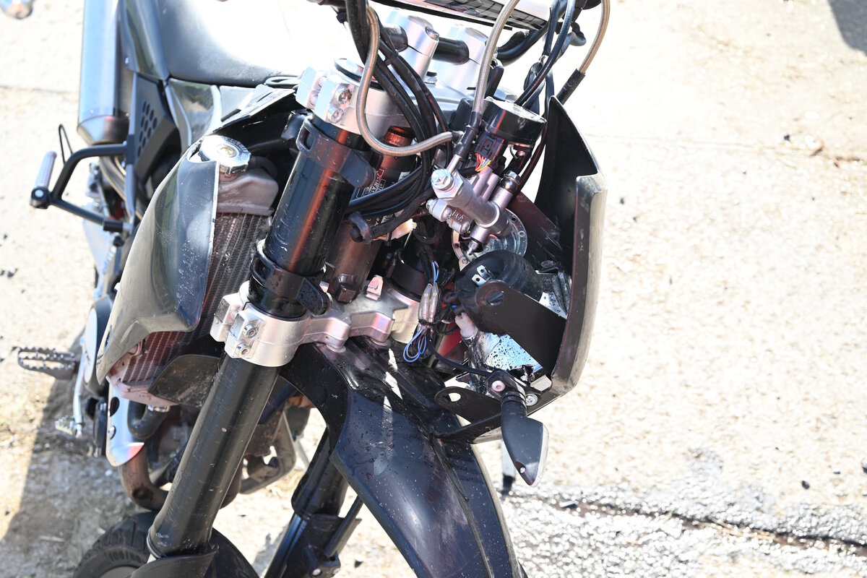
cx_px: 434
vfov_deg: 36.9
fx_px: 867
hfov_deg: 53.1
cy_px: 289
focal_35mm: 36
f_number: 6.3
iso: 100
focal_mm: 36
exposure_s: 1/80
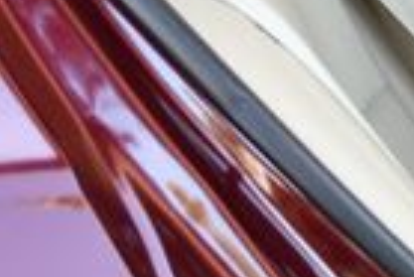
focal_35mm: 166
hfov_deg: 10.8
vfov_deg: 8.3
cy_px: 113
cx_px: 950
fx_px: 1911
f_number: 3.5
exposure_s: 1/250
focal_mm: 18
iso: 560
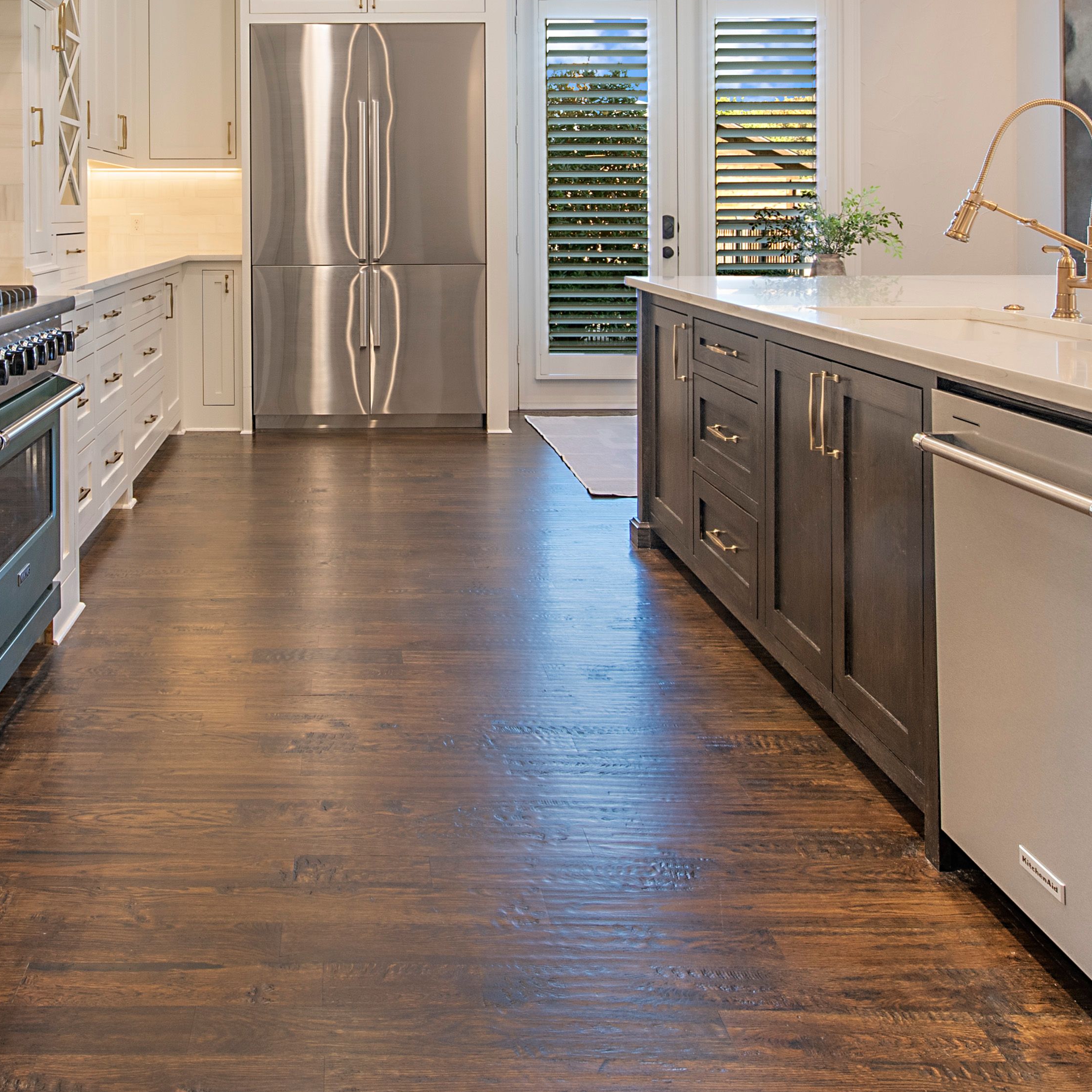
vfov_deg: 47.8
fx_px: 1142
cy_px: 194
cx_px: 329
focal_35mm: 32
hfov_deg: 49.8
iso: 100
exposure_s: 1/2.5
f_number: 11
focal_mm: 10
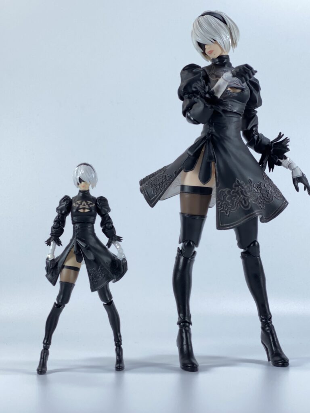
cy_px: 206
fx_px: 704
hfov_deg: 24.8
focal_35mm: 59
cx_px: 155
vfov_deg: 32.7
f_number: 2
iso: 64
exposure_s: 1/144
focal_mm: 6
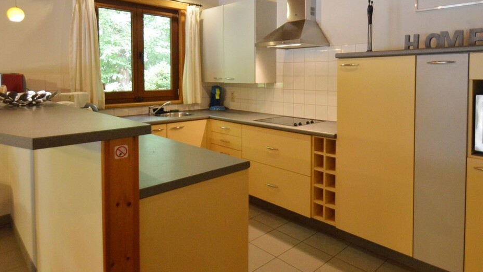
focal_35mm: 23
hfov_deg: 77.9
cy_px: 82
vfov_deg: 48.4
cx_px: 286
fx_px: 295
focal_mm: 10
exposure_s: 1/60
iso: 1600
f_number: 3.5
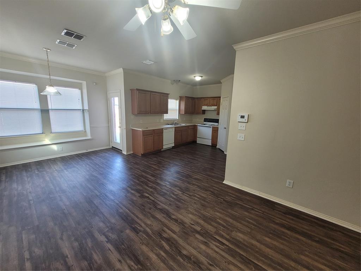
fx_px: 136
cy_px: 136
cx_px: 180
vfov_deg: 89.9
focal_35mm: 13
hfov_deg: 106.2
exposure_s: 1/60
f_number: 2.2
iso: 160
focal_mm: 1.74
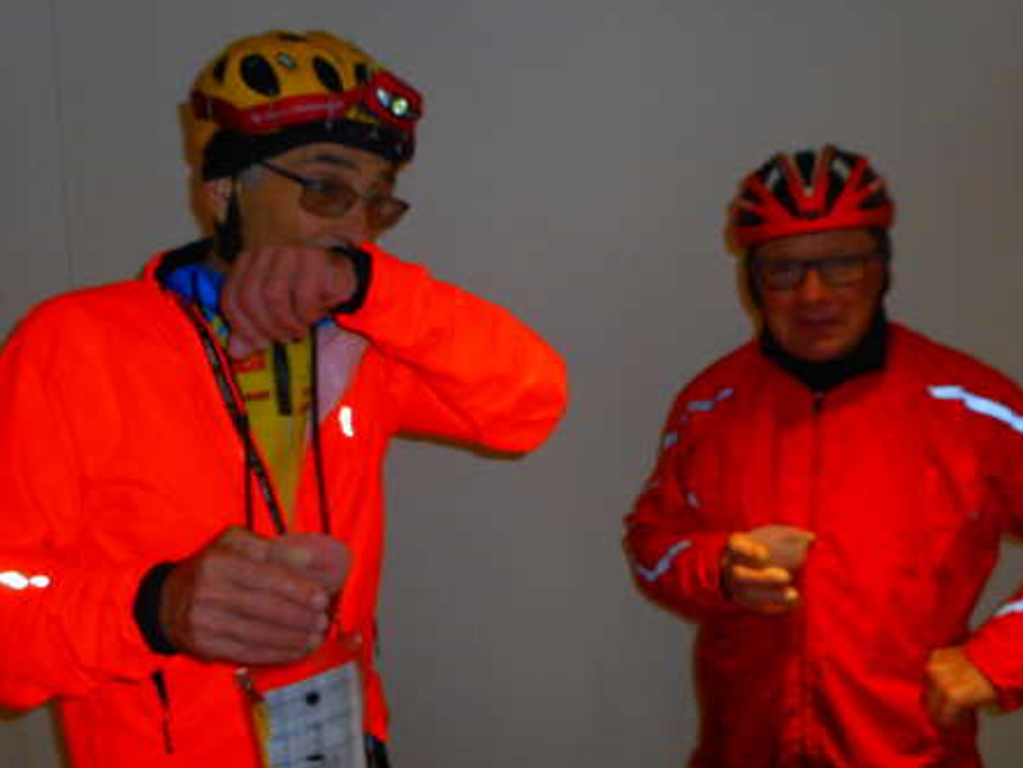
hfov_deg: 53.9
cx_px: 538
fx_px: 1005
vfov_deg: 41.8
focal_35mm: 34
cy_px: 367
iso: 200
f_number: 3.7
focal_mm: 4.5
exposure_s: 1/25
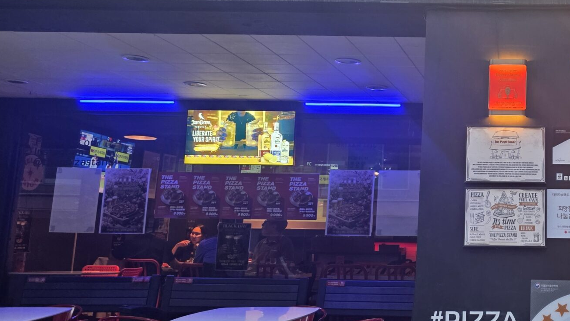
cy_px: 108
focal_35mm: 49
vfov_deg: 24.3
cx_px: 519
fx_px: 741
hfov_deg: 39.0
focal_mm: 6.3
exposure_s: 1/120
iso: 200
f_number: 1.7
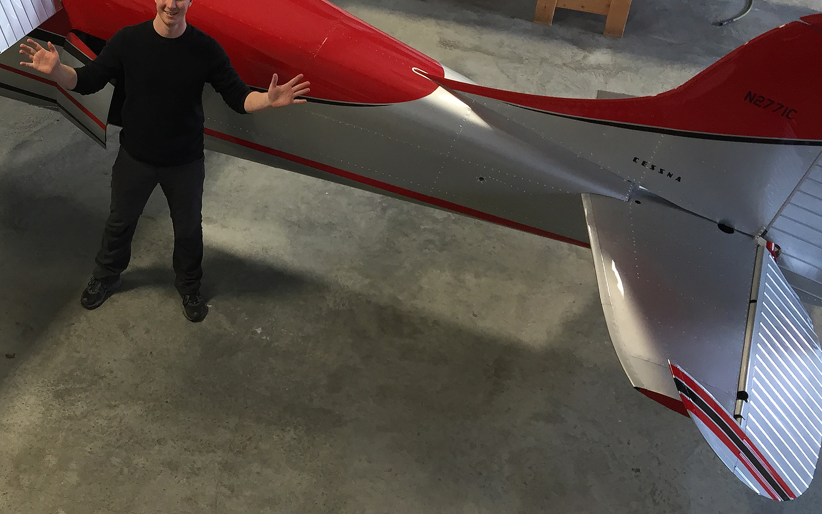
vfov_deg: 24.8
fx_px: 1165
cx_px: 177
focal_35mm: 52
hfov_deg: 37.6
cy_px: 223
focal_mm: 4.15
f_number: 2.2
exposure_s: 1/30
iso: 80
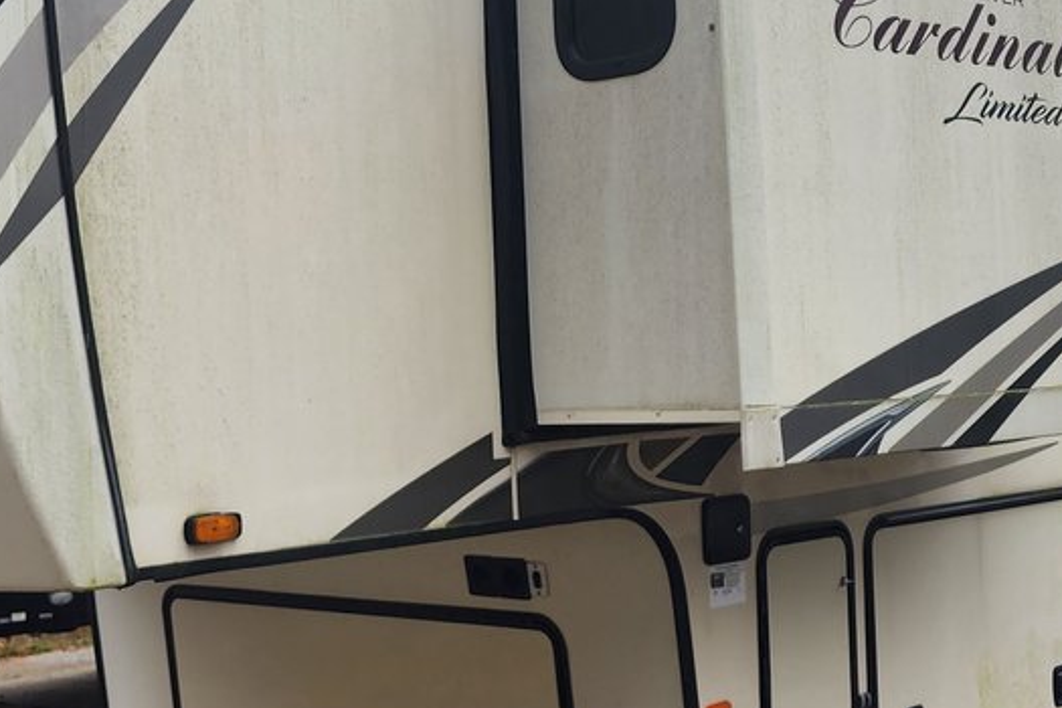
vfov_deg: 19.7
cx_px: 549
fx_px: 2035
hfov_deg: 29.2
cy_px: 333
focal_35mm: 69
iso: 12
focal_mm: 6.4
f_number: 1.8
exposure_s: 1/185
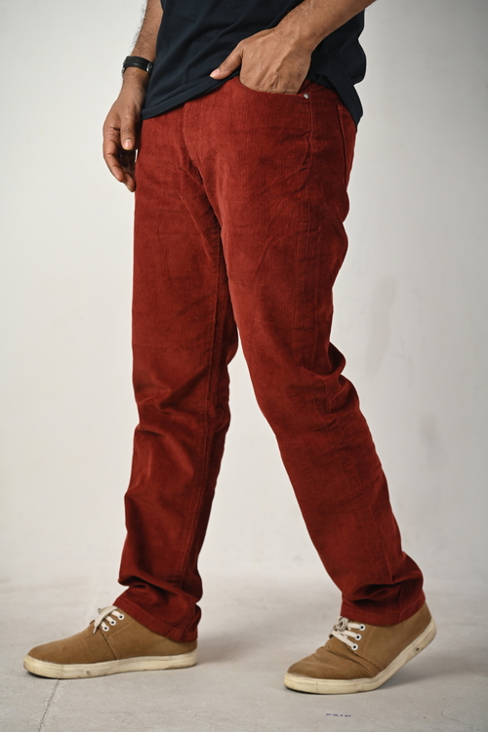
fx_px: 3151
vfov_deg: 13.2
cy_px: 366
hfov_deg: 8.9
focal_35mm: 155
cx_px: 244
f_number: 4
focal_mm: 155
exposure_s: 1/160
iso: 160
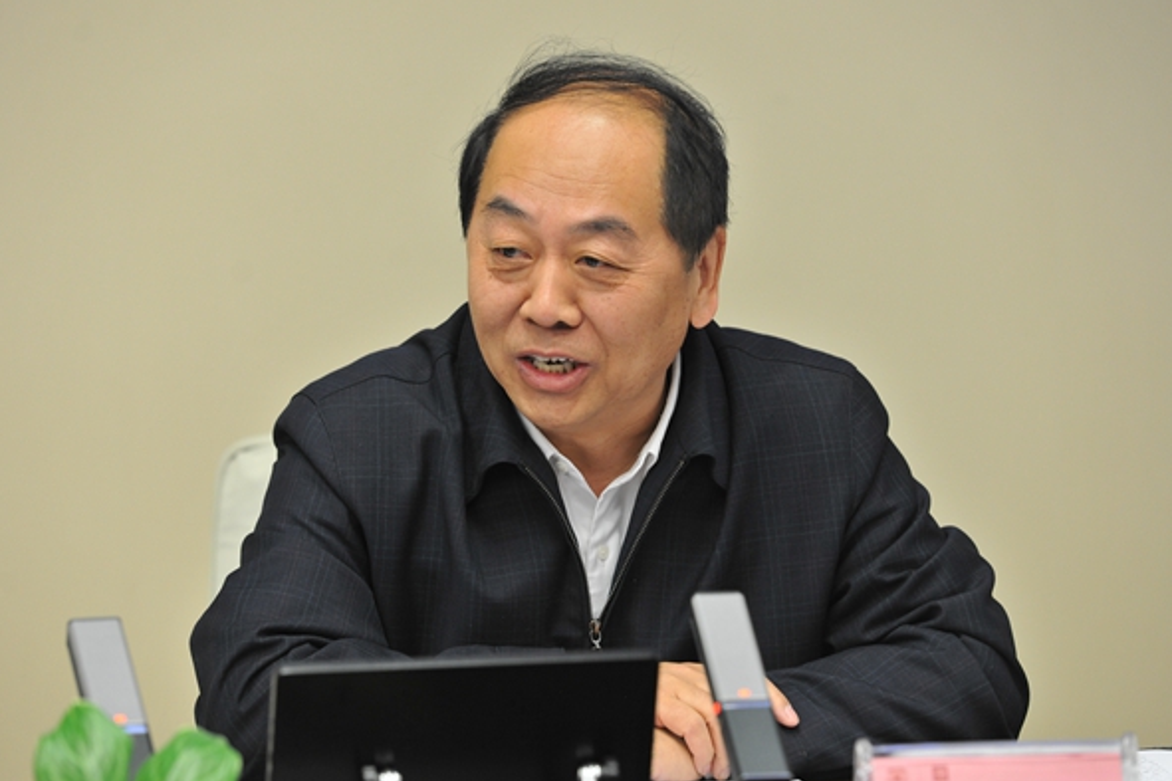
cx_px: 571
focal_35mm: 192
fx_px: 6250
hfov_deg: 10.7
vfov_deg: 7.2
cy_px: 388
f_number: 4.5
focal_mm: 165
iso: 1000
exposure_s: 1/125
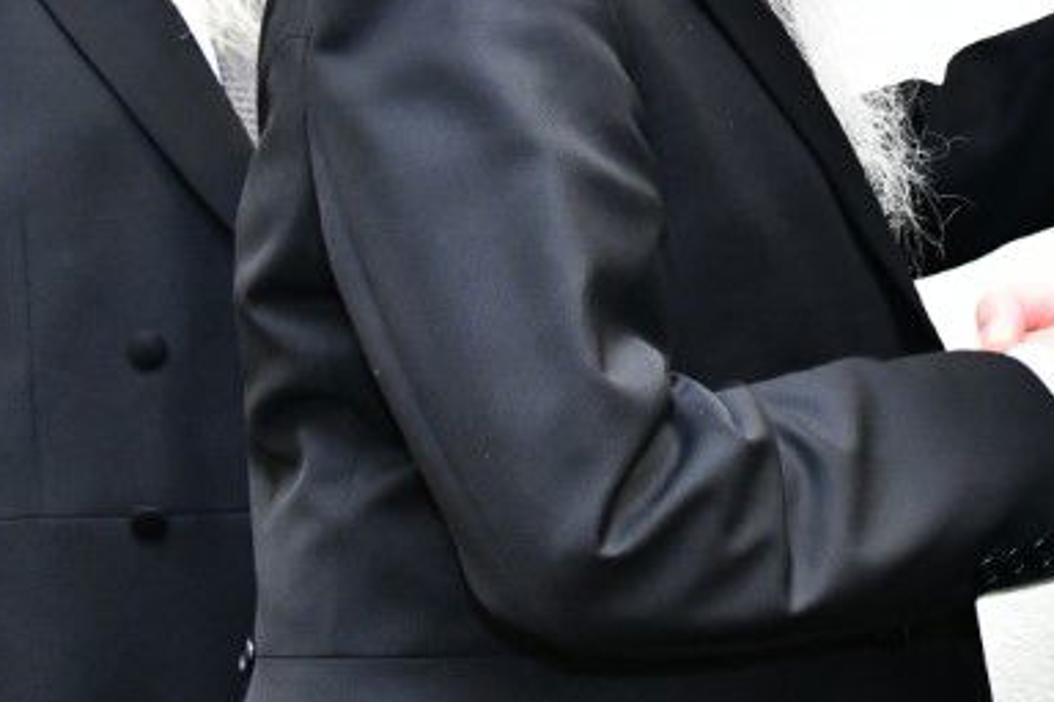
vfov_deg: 10.7
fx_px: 3689
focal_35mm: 126
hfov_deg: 15.8
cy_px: -156
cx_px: 1150
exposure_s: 1/125
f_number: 5.6
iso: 2500
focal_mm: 42
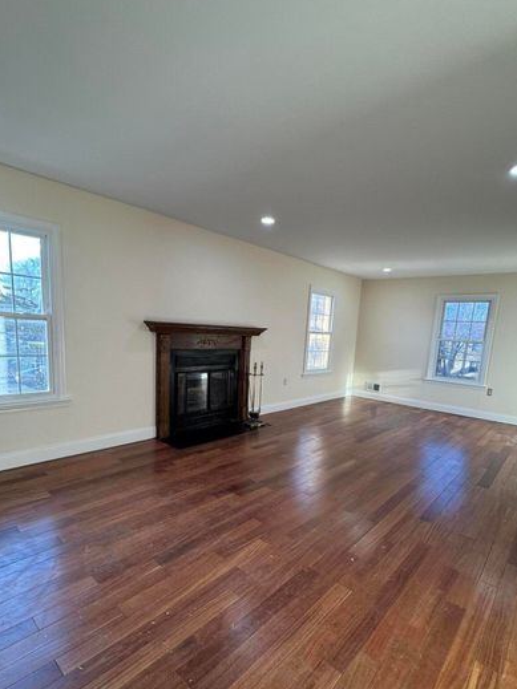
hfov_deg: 71.6
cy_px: 391
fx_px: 359
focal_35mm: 18
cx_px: 263
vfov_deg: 87.3
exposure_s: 1/120
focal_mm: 2.22
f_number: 2.2
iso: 125
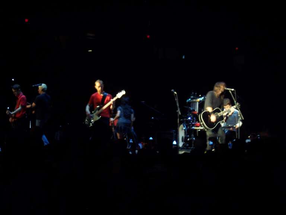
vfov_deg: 16.2
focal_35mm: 91
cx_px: 143
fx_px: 752
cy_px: 108
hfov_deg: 21.5
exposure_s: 1/8
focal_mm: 18.7
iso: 200
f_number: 4.1
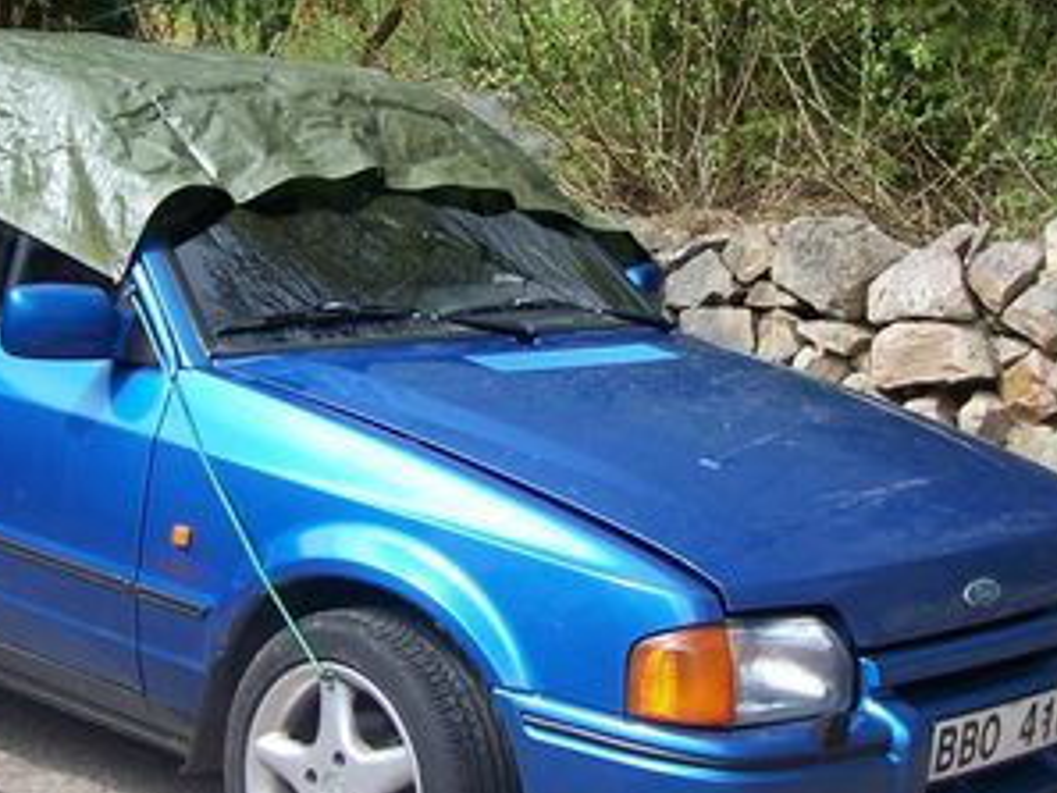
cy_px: 311
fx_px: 2505
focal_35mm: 82
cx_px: 402
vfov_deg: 18.0
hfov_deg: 23.8
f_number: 2.8
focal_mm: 6.3
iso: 80
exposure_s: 1/400
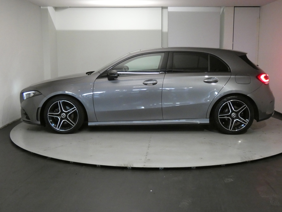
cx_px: 141
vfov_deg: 35.1
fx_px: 334
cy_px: 106
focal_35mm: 41
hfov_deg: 45.8
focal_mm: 7.3
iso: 1000
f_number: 3.6
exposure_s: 1/80
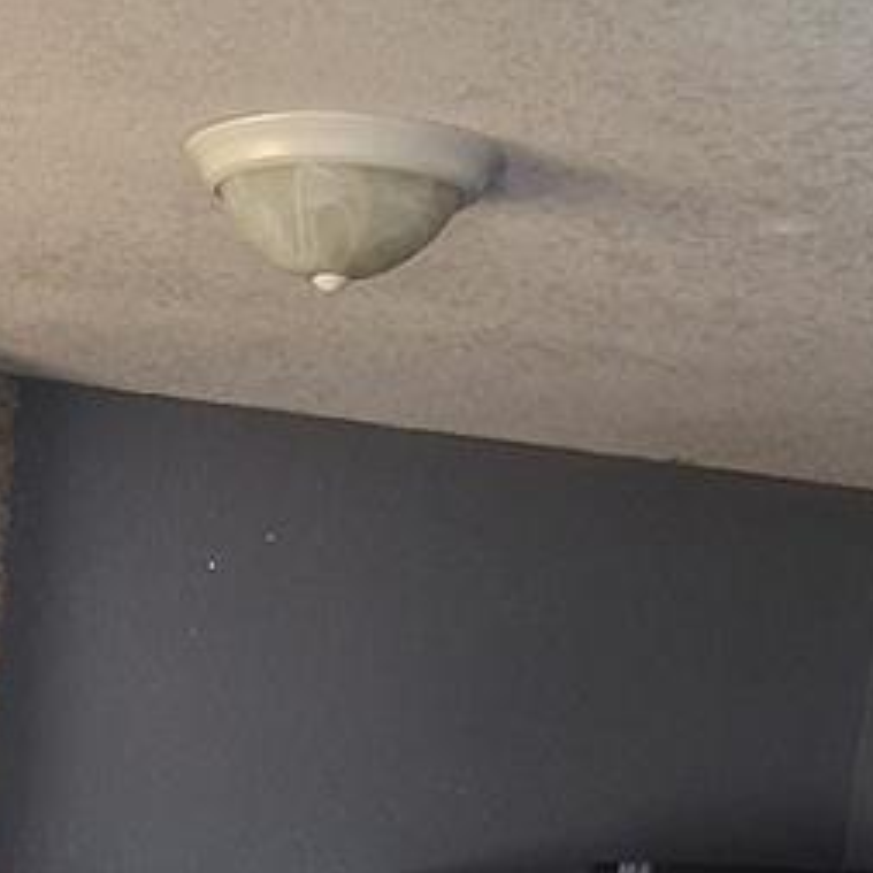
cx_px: -90
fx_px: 3110
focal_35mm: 109
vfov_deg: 14.0
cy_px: 1622
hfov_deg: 15.5
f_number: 1.8
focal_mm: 3.98
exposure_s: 1/60
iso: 250
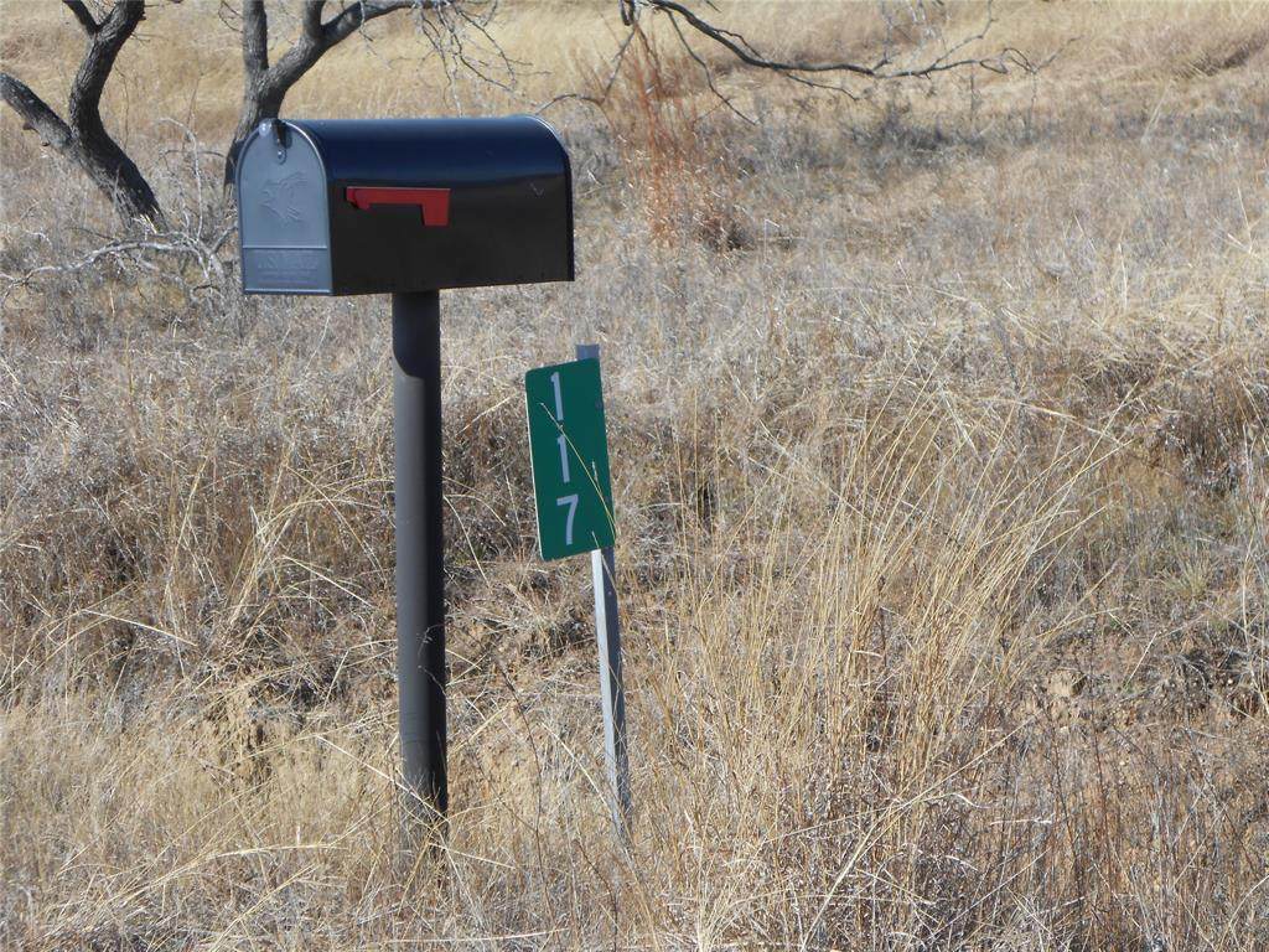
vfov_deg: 15.9
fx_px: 3409
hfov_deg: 21.1
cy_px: 476
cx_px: 634
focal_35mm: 93
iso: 80
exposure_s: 1/400
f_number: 4.6
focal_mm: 16.5
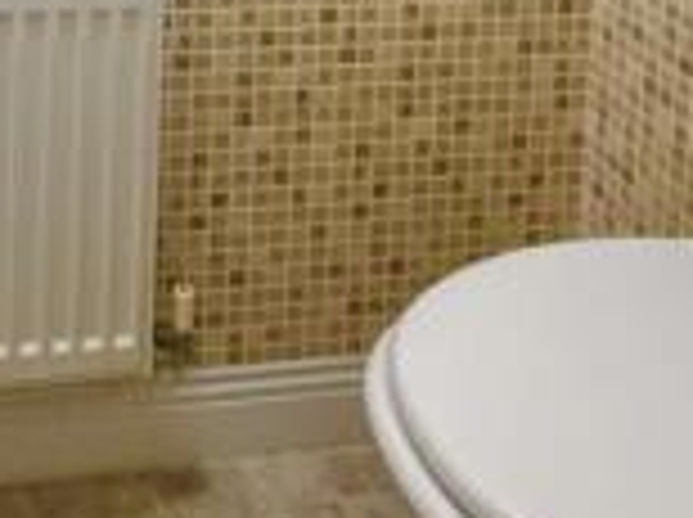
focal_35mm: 53
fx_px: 1059
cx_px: 65
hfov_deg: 34.2
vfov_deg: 21.1
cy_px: -345
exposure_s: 1/100
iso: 125
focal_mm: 2.22
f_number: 2.2
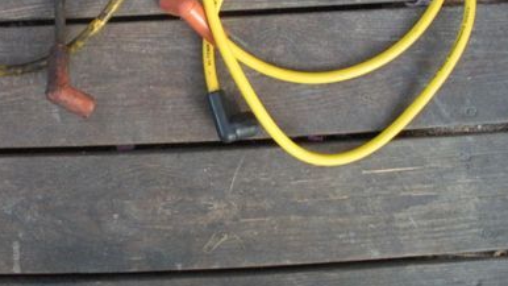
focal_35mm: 65
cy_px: -1
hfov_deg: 32.0
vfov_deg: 18.1
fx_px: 875
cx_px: 161
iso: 400
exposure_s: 1/46.5
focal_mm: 6.3
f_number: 3.5
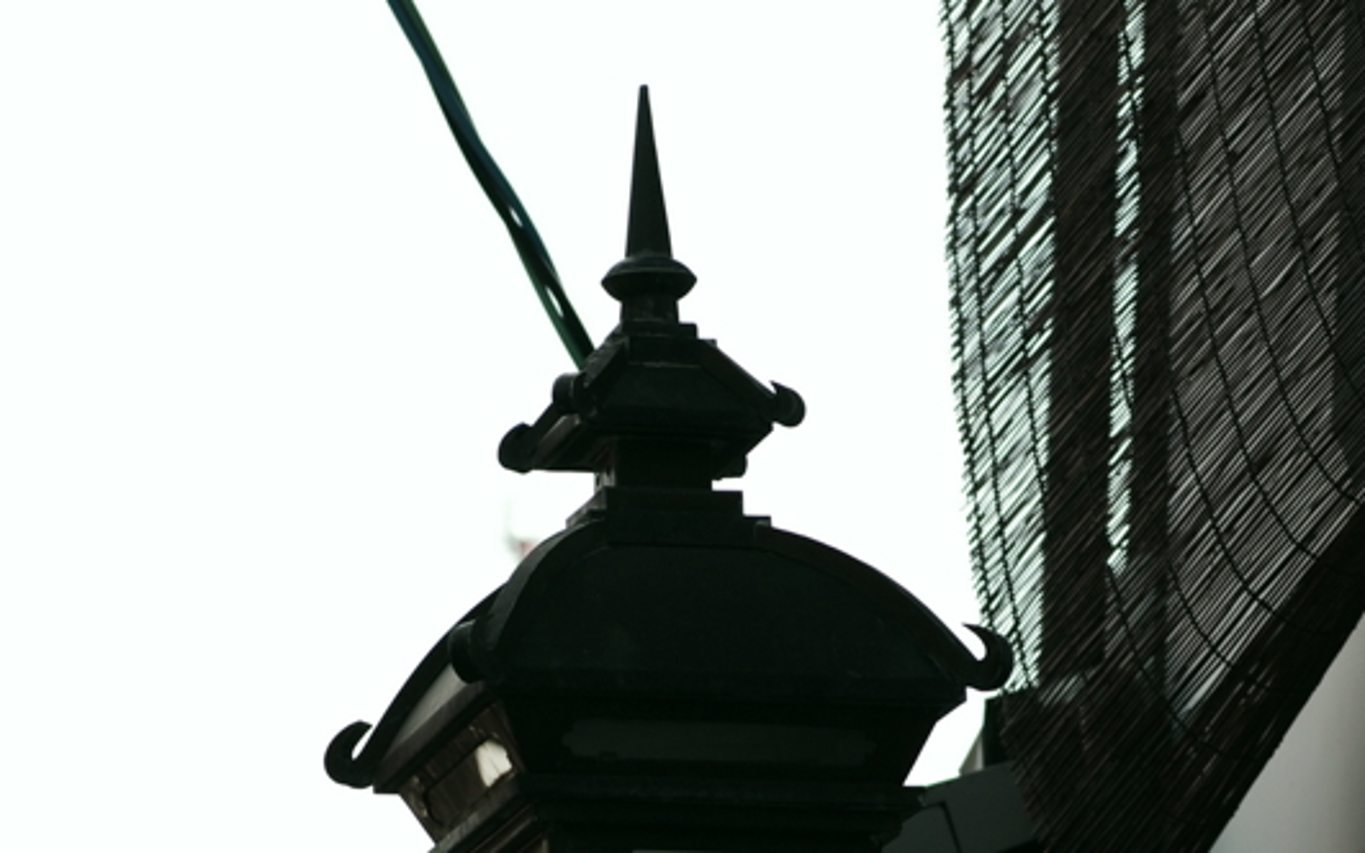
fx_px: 7664
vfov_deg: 6.4
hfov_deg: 10.2
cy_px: 866
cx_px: 689
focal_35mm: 206
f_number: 4
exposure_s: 1/320
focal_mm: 70
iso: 100
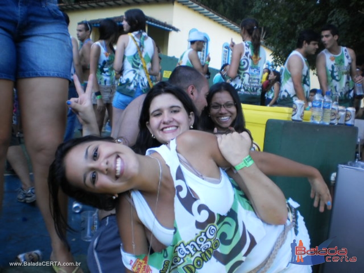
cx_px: 182
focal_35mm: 36
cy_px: 136
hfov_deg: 51.4
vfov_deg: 39.7
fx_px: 379
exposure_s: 1/60
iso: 100
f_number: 3.1
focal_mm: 6.3
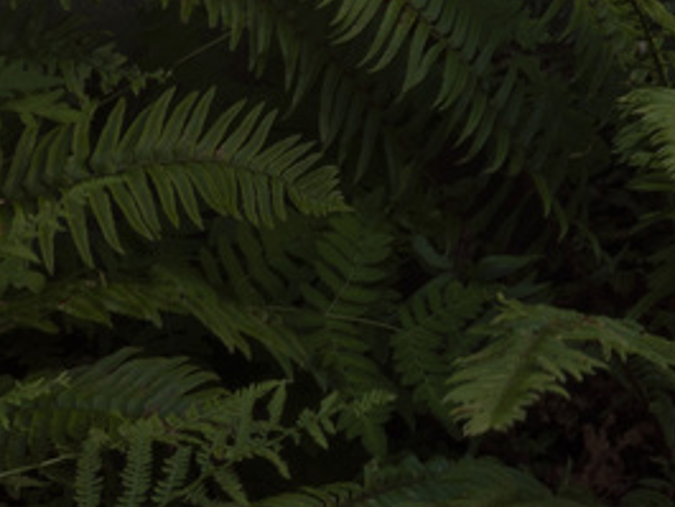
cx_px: 1567
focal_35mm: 174
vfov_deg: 7.7
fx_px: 3394
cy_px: -879
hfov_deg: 10.1
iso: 100
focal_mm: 24
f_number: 14
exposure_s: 1/13
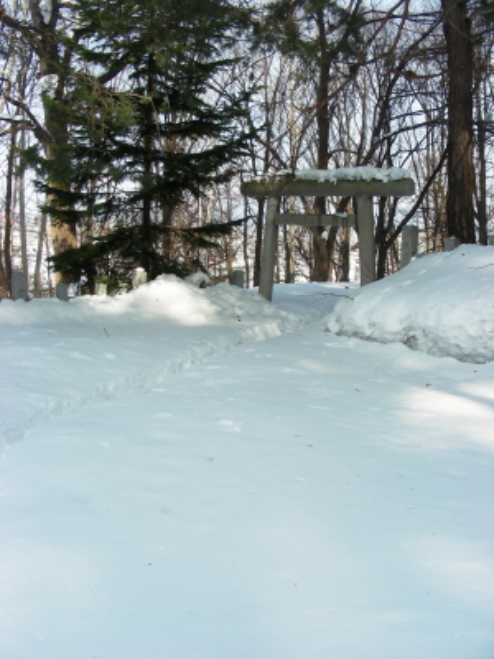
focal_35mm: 38
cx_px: 247
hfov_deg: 37.7
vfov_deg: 49.0
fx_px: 723
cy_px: 330
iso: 50
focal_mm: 6.3
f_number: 4
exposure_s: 1/254
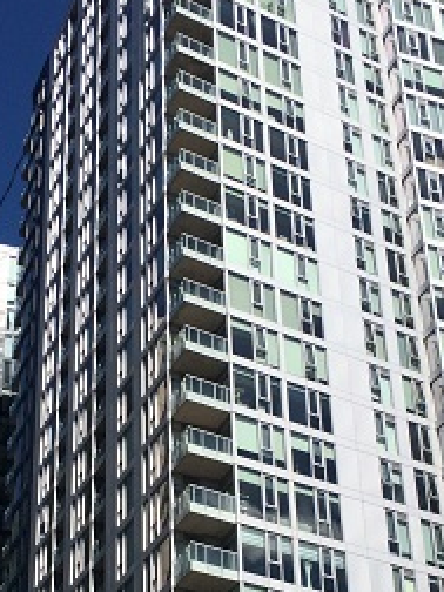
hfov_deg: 19.5
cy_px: 478
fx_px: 1283
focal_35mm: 75
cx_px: 127
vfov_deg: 25.5
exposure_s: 1/3425
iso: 32
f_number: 2.2
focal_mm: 4.15
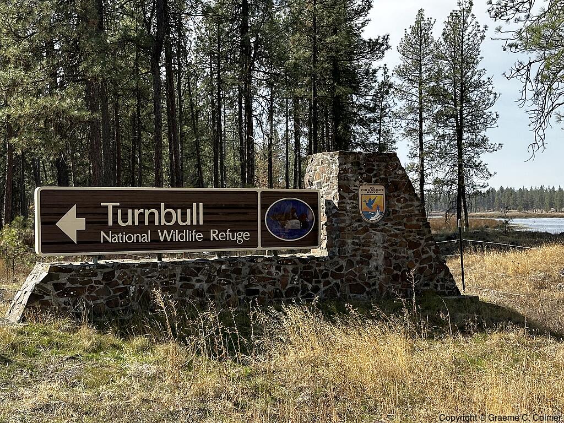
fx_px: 782
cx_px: 282
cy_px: 212
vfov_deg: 30.3
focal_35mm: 48
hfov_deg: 39.7
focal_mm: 6.86
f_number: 1.78
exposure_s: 1/2070
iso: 64
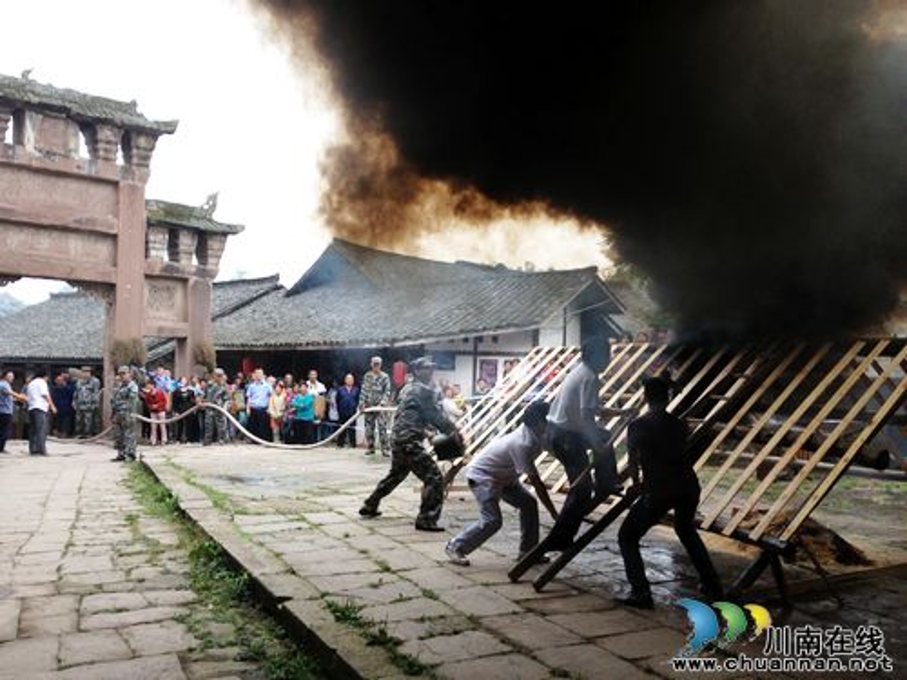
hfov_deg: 52.6
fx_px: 917
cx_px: 454
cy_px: 340
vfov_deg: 40.7
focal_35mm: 35
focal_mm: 4.28
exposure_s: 1/120
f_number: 2.4
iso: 80
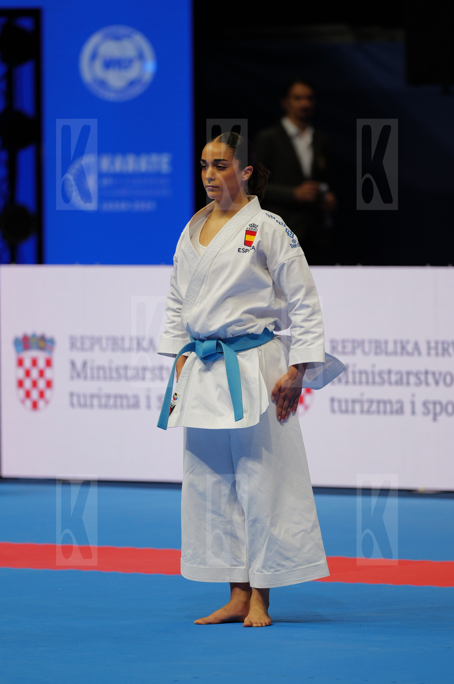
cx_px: 227
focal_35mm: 290
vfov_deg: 7.1
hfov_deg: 4.7
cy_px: 342
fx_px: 5505
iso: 500
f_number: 2.8
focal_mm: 191
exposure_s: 1/500
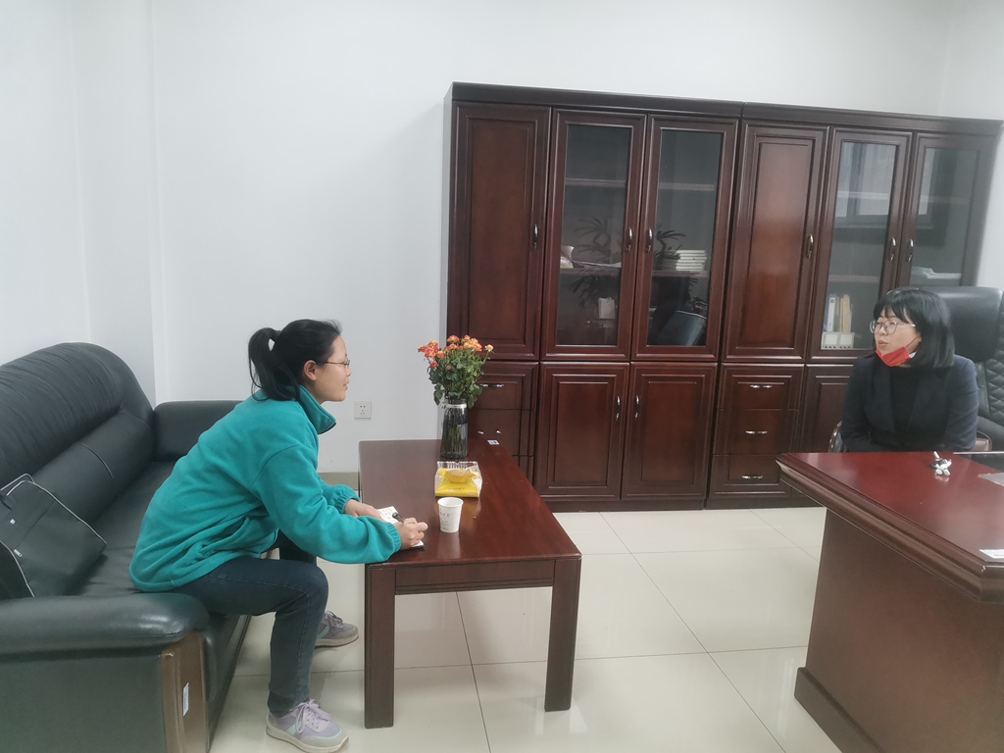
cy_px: 376
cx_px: 502
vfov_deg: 53.1
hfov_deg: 67.3
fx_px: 754
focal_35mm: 26
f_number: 1.4
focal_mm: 4.66
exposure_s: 1/100
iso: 125
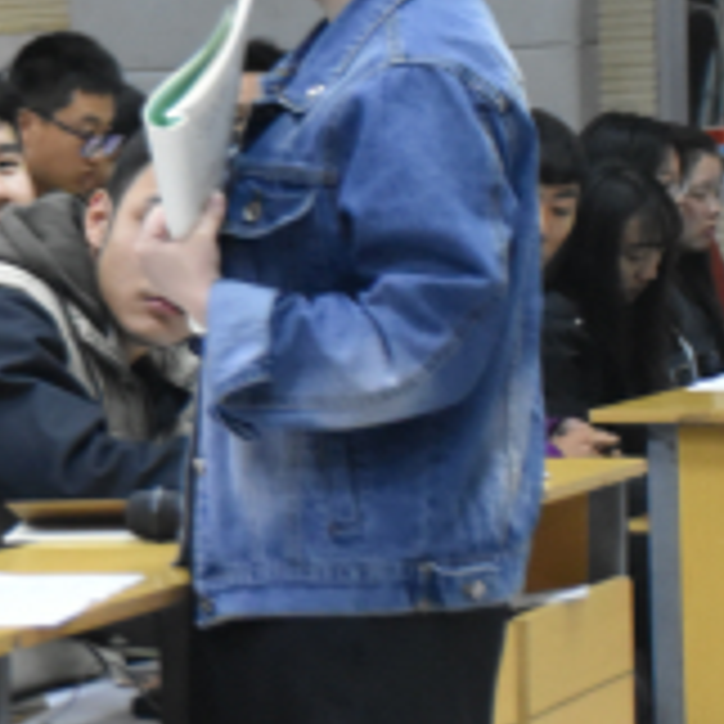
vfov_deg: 9.8
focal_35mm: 178
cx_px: -549
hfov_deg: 9.4
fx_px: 4205
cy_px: 486
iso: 2800
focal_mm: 35
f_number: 4.2
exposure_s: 1/30
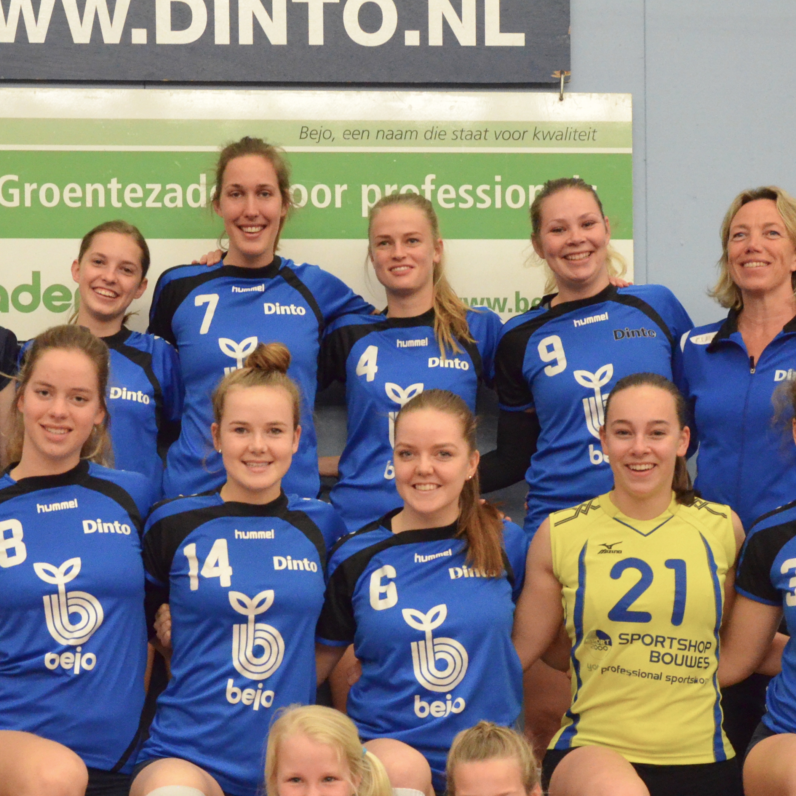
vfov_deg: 22.0
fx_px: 2029
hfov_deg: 22.2
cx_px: 398
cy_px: 611
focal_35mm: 78
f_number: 5.6
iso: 4000
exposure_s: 1/125
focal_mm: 26
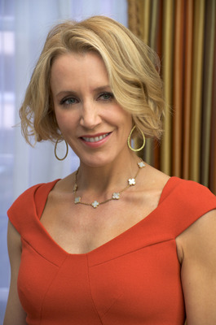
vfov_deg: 18.6
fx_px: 994
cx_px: 108
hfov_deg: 12.4
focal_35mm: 110
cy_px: 162
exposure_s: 1/60
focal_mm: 110
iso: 400
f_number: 8
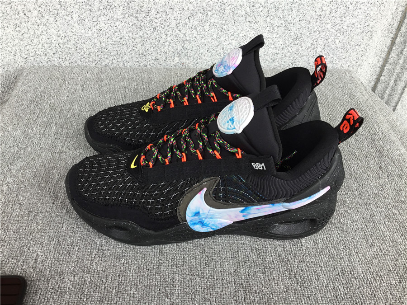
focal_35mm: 31
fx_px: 364
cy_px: 152
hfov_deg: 58.4
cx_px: 204
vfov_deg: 45.4
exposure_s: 1/125
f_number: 2.4
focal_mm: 3.3
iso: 25
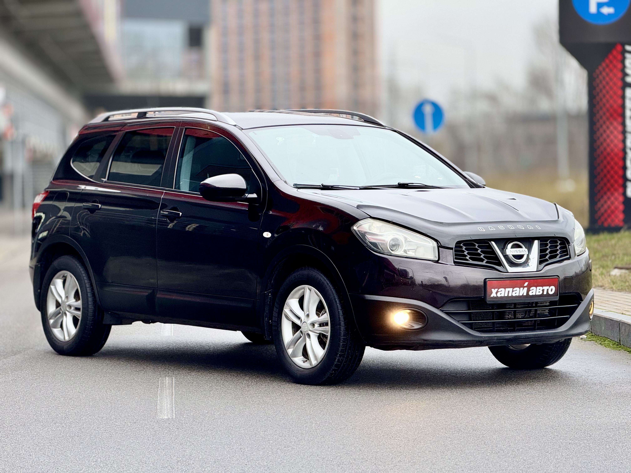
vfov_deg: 12.3
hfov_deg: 16.4
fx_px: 2187
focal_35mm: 120
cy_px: 236
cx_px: 316
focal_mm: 15.66
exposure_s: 1/99
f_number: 2.8
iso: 80
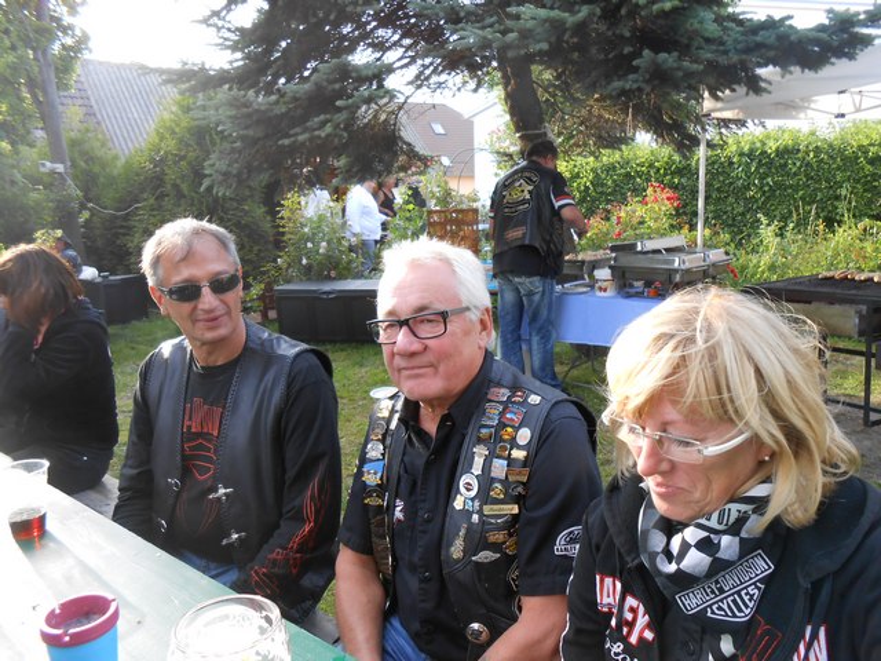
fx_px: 662
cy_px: 330
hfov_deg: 67.3
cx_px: 440
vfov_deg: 53.1
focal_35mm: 26
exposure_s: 1/50
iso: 80
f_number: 3.5
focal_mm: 4.6
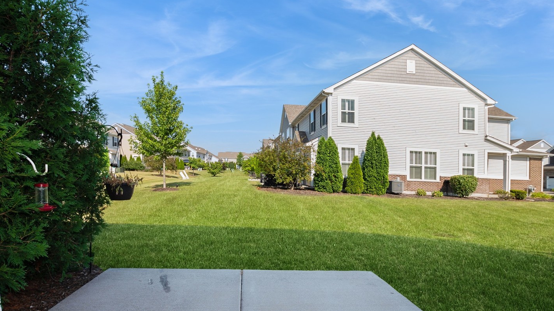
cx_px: 259
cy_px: 190
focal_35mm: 18
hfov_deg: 92.5
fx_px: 264
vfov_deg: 60.4
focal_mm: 10
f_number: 7.1
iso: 160
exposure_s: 1/160
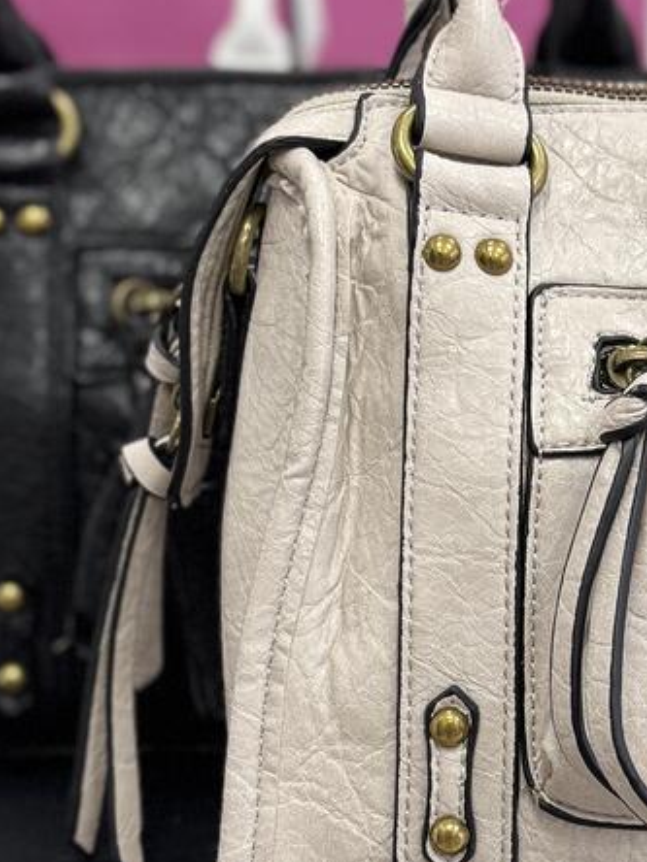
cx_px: 465
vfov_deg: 24.1
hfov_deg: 18.1
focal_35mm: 81
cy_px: 452
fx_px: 2019
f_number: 1.78
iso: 160
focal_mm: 6.76
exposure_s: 1/100
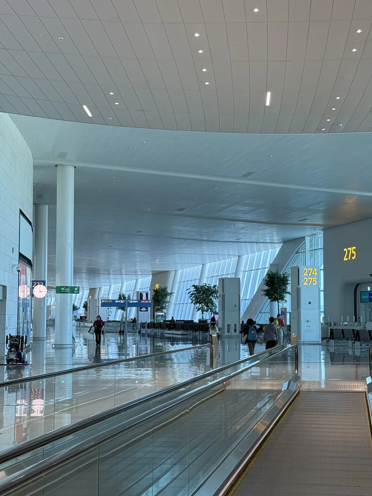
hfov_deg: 25.2
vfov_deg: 33.2
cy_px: 252
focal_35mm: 58
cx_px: 214
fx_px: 831
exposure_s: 1/153
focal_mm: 6.76
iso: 80
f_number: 1.78
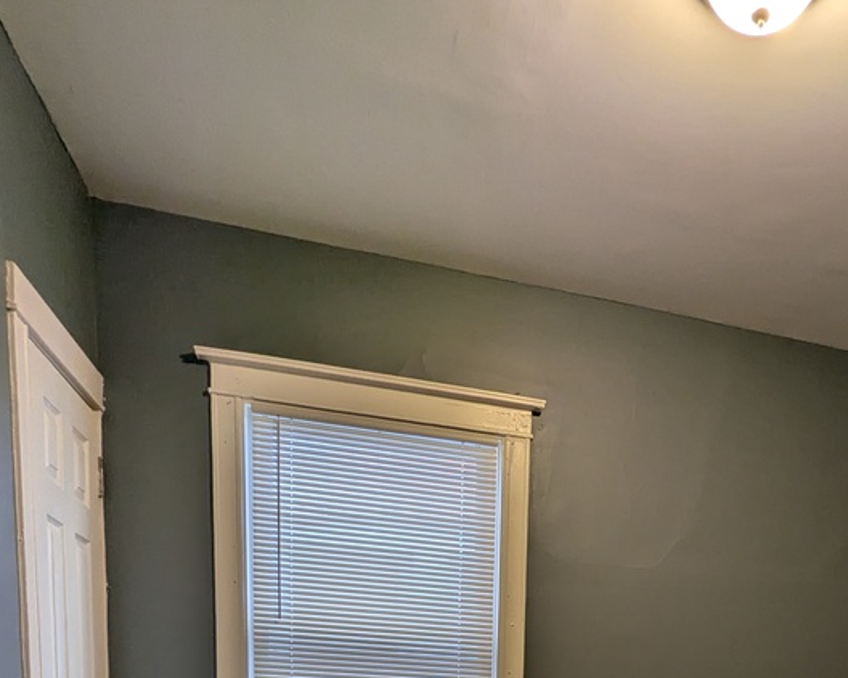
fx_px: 803
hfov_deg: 53.8
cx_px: 606
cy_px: 831
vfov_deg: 35.2
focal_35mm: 32
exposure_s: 1/30
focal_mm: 2.35
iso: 70
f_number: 2.2
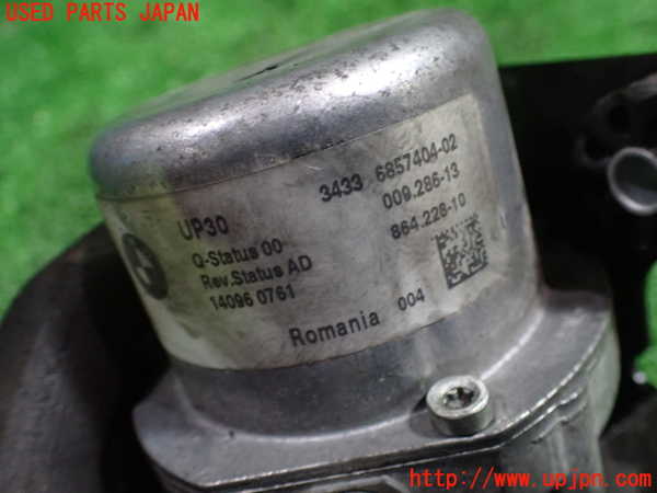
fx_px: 569
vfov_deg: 46.8
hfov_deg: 60.0
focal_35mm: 30
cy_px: 246
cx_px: 328
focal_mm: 5.4
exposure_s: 1/60
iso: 800
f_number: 2.3
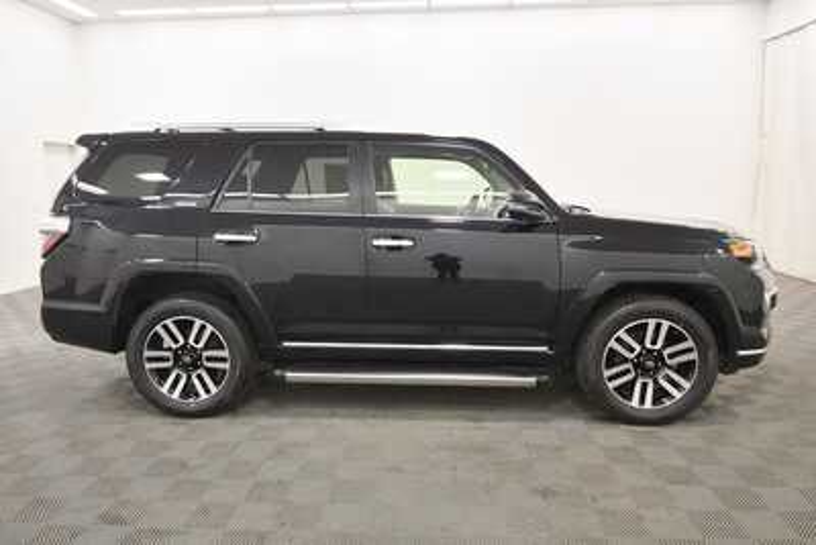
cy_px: 272
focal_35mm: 24
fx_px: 544
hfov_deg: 73.7
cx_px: 408
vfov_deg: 53.2
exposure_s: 1/125
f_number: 5.3
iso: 1100
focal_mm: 16
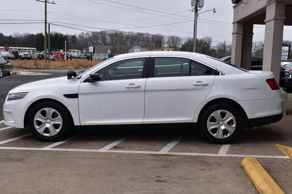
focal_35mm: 44
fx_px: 353
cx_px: 146
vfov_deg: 30.8
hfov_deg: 45.0
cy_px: 97
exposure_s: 1/400
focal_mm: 29
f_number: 11
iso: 400
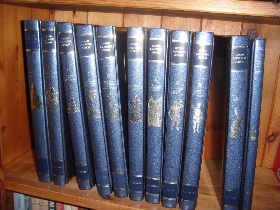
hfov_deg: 58.4
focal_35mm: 31
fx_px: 251
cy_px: 105
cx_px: 140
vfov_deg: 45.4
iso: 50
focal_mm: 6.3
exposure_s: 1/30
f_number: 3.5
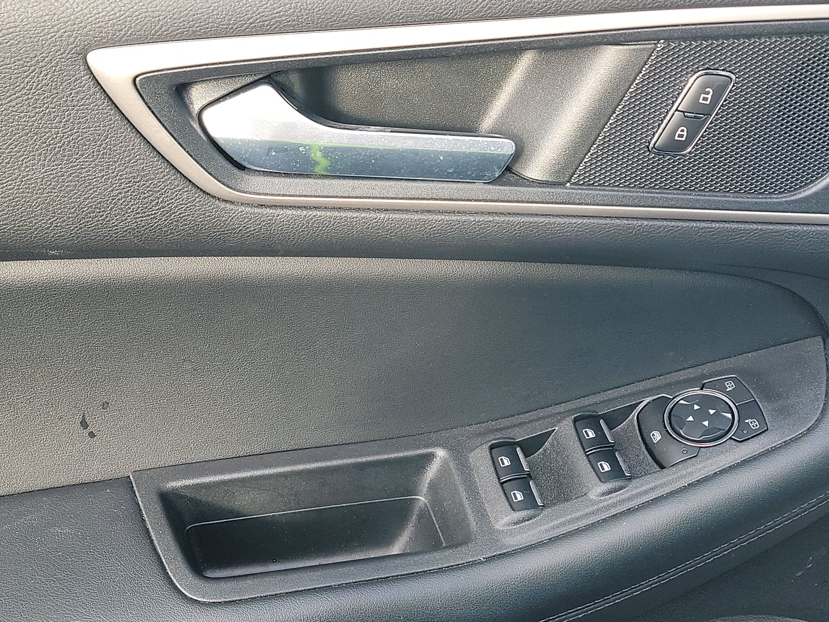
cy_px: 311
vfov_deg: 56.8
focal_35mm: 24
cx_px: 414
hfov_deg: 71.6
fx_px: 575
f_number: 1.8
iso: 60
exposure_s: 1/59
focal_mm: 6.7
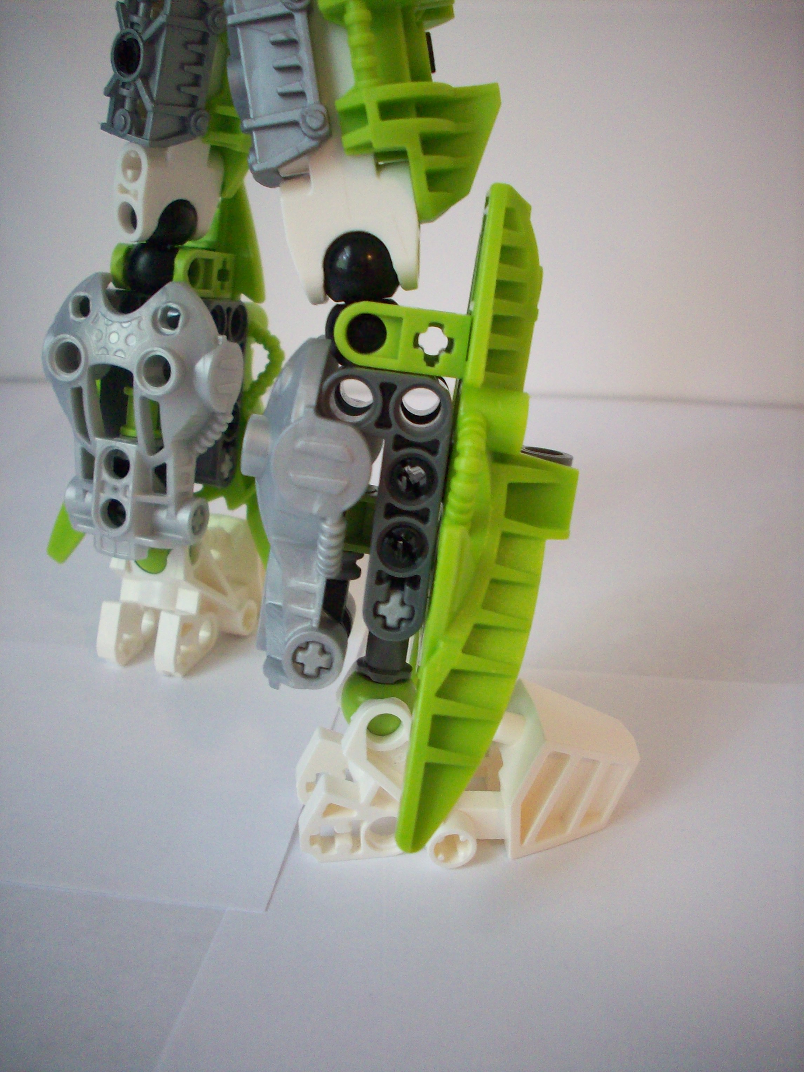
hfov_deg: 38.7
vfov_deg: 50.1
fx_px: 1146
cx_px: 402
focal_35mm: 37
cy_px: 536
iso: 160
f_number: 2.8
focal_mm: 6.2
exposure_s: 1/17.4
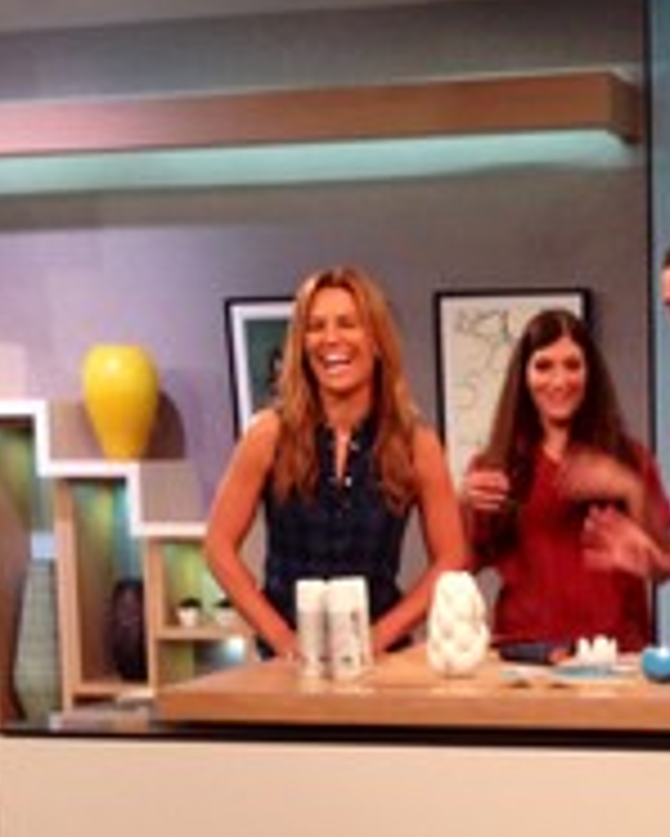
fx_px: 2279
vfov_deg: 20.5
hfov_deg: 16.5
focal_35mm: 92
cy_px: 713
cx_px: 616
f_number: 2.4
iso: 80
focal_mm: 4.28
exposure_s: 1/20
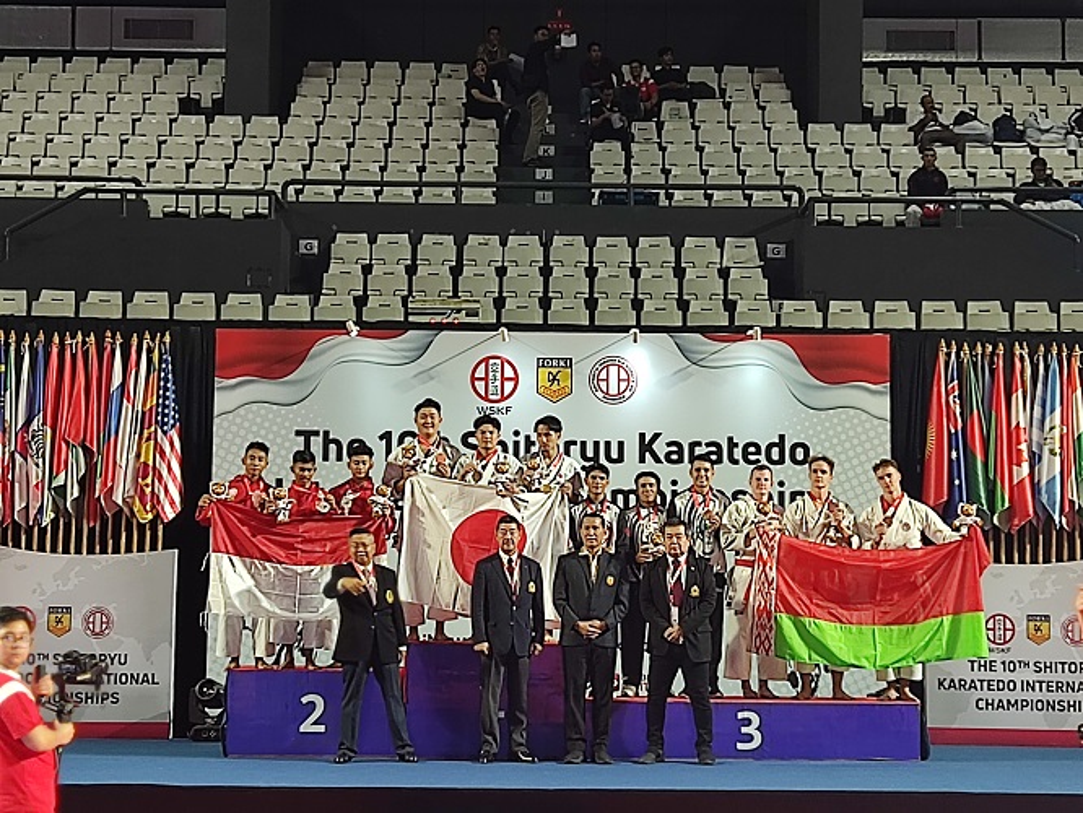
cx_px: 542
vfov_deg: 20.7
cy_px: 406
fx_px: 2222
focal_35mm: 71
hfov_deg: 27.4
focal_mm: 4.71
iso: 187
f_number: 1.79
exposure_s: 1/50
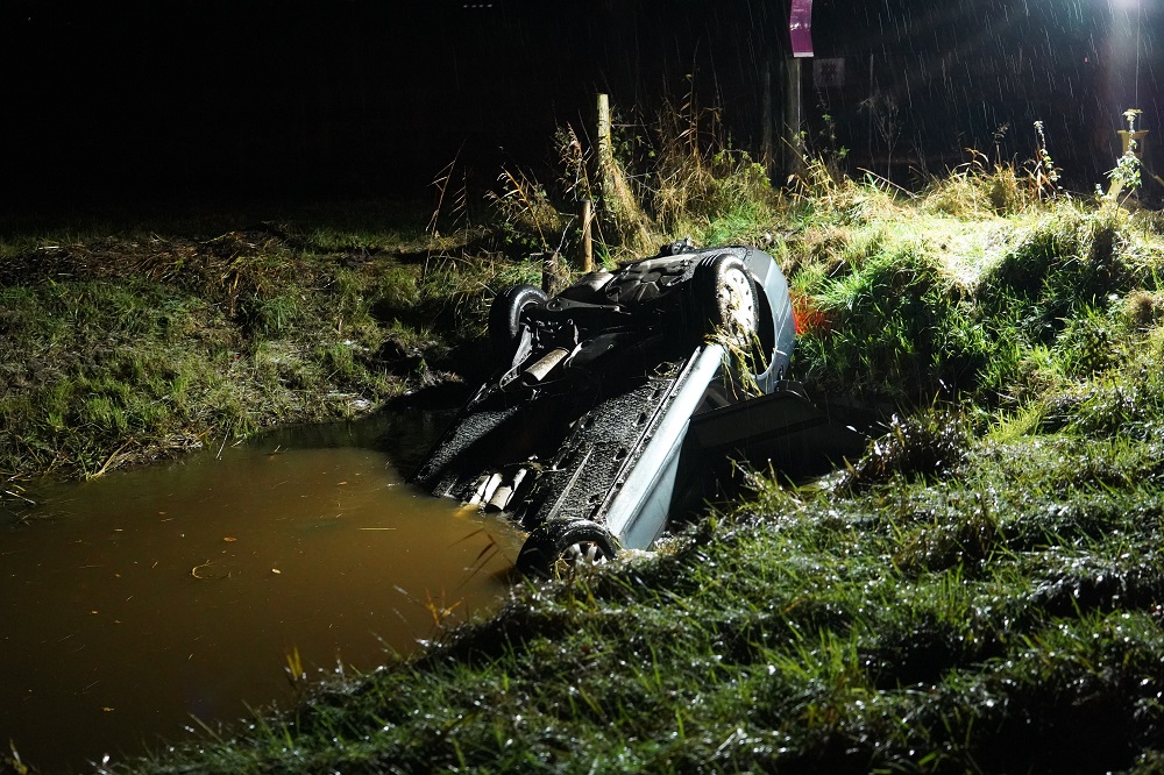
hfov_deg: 41.1
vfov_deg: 28.1
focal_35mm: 48
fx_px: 1551
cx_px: 582
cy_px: 388
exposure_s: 1/50
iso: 12800
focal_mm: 48
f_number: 4
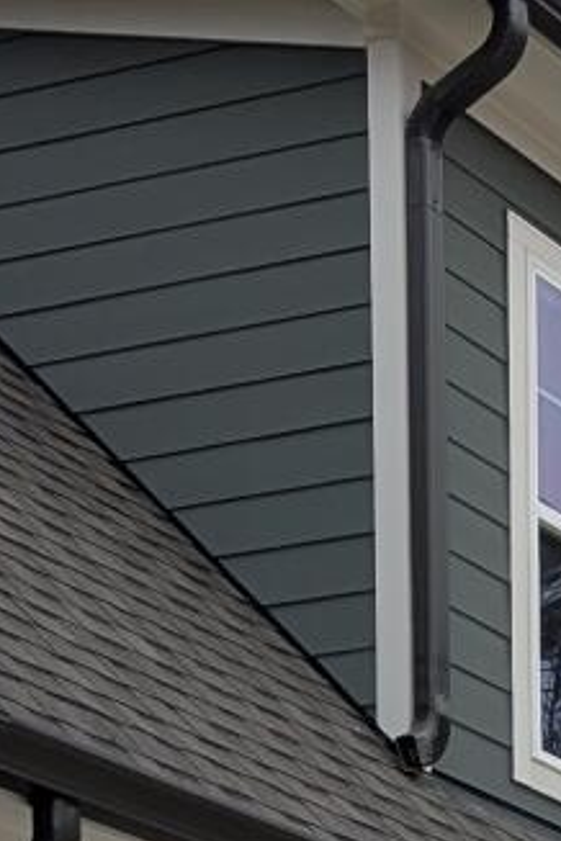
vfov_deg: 12.0
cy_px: 1661
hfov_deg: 8.2
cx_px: 1373
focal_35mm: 153
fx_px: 3576
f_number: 1.68
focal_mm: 6.9
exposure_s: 1/399
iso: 23
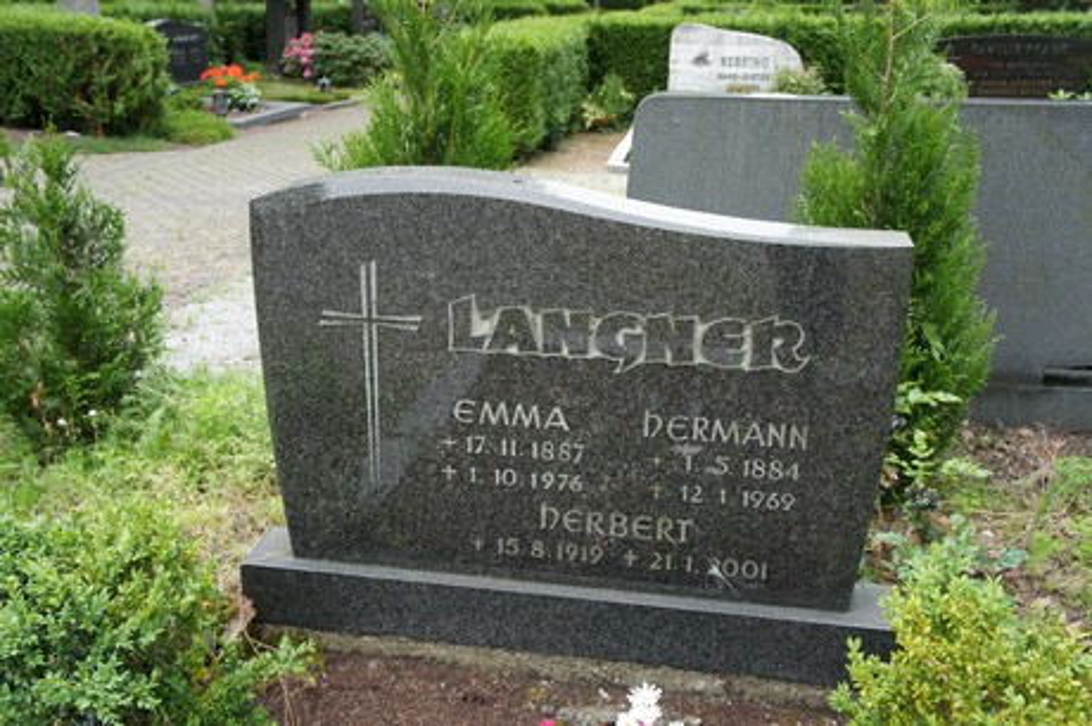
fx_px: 1137
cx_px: 546
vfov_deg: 35.4
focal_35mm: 38
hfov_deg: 51.3
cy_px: 363
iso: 640
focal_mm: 25
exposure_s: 1/250
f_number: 5.6
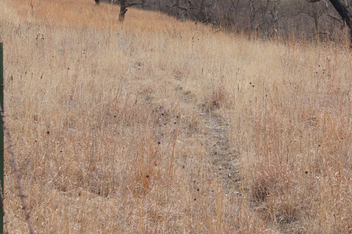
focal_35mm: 117
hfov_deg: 17.5
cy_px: 81
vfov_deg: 11.7
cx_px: 217
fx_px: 1140
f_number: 8
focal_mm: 55
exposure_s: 1/320
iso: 200
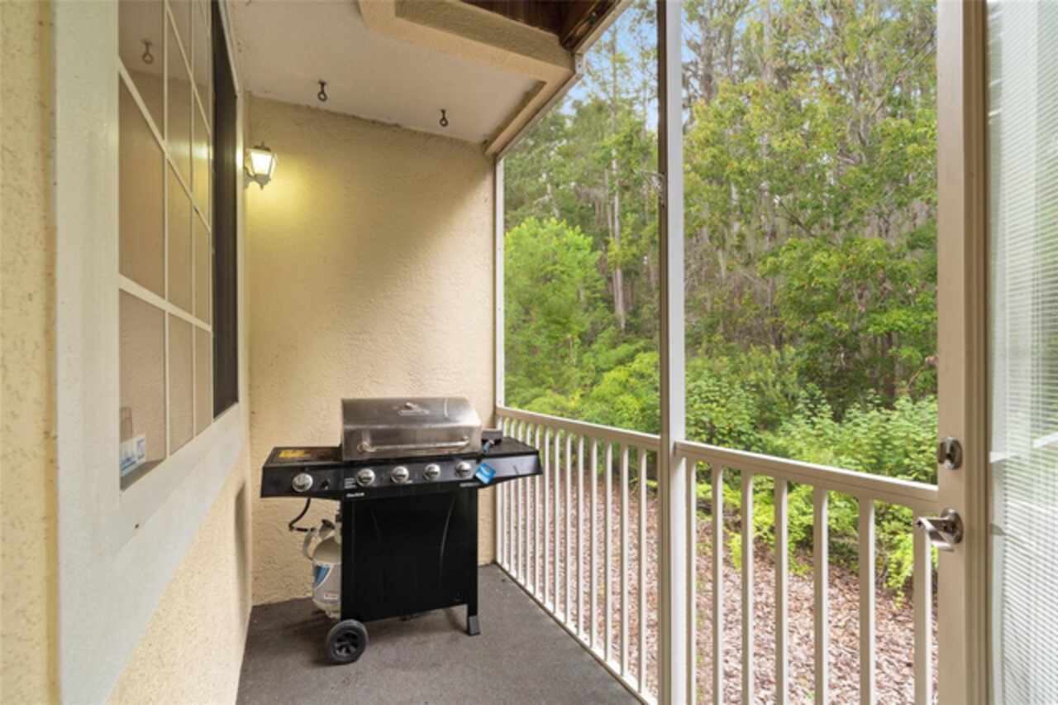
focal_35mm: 16
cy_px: 352
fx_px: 470
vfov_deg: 73.7
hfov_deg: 96.8
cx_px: 529
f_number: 9
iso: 250
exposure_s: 1/2.5
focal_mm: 16
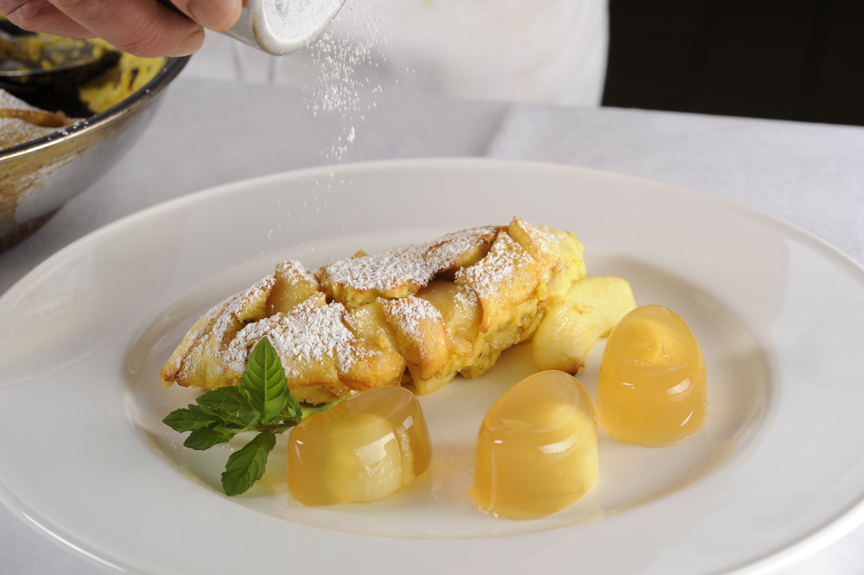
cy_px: 288
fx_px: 2398
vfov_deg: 13.7
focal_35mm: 100
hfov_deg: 20.4
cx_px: 432
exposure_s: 1/125
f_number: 14
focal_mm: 100
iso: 200
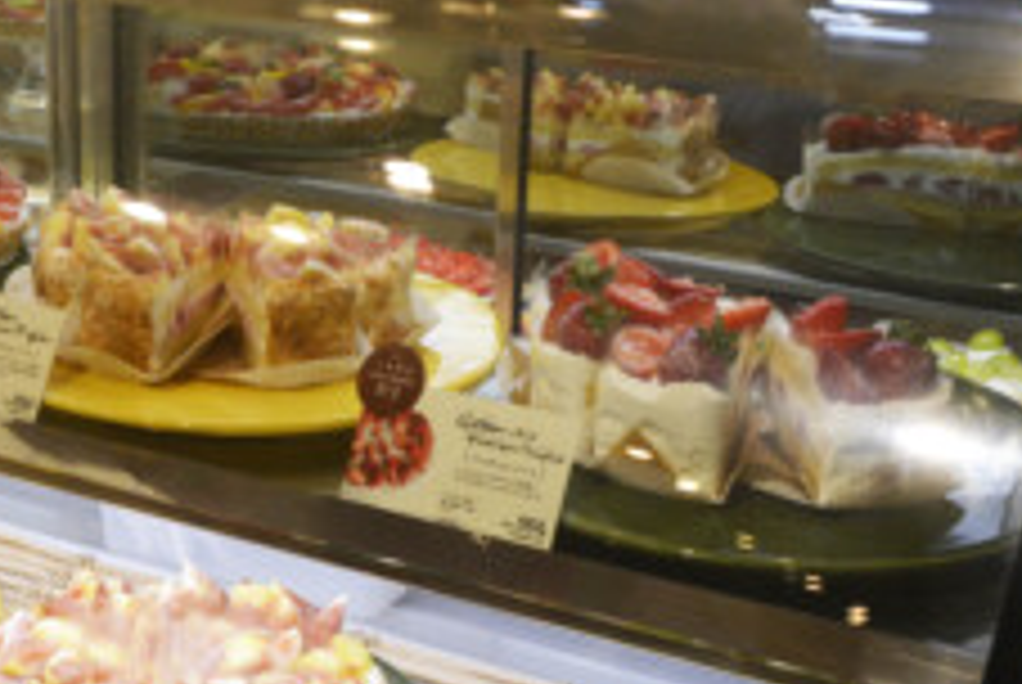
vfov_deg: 20.2
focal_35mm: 67
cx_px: 99
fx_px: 1914
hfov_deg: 28.7
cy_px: 428
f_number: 5
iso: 1000
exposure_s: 1/640
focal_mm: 17
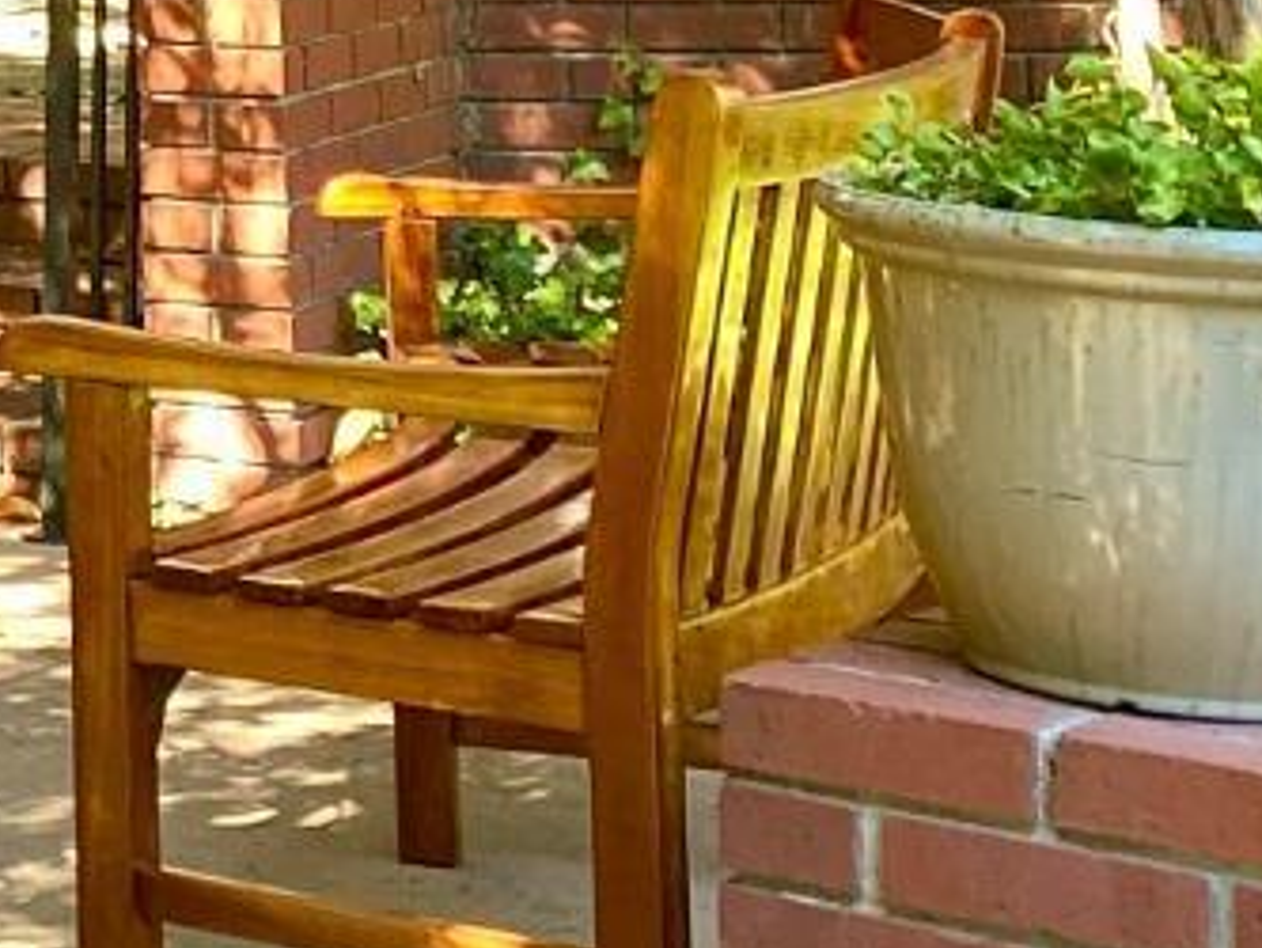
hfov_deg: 13.6
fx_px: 4267
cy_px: -415
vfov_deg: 12.2
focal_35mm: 117
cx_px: -1493
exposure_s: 1/109
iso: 125
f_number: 1.8
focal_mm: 4.25
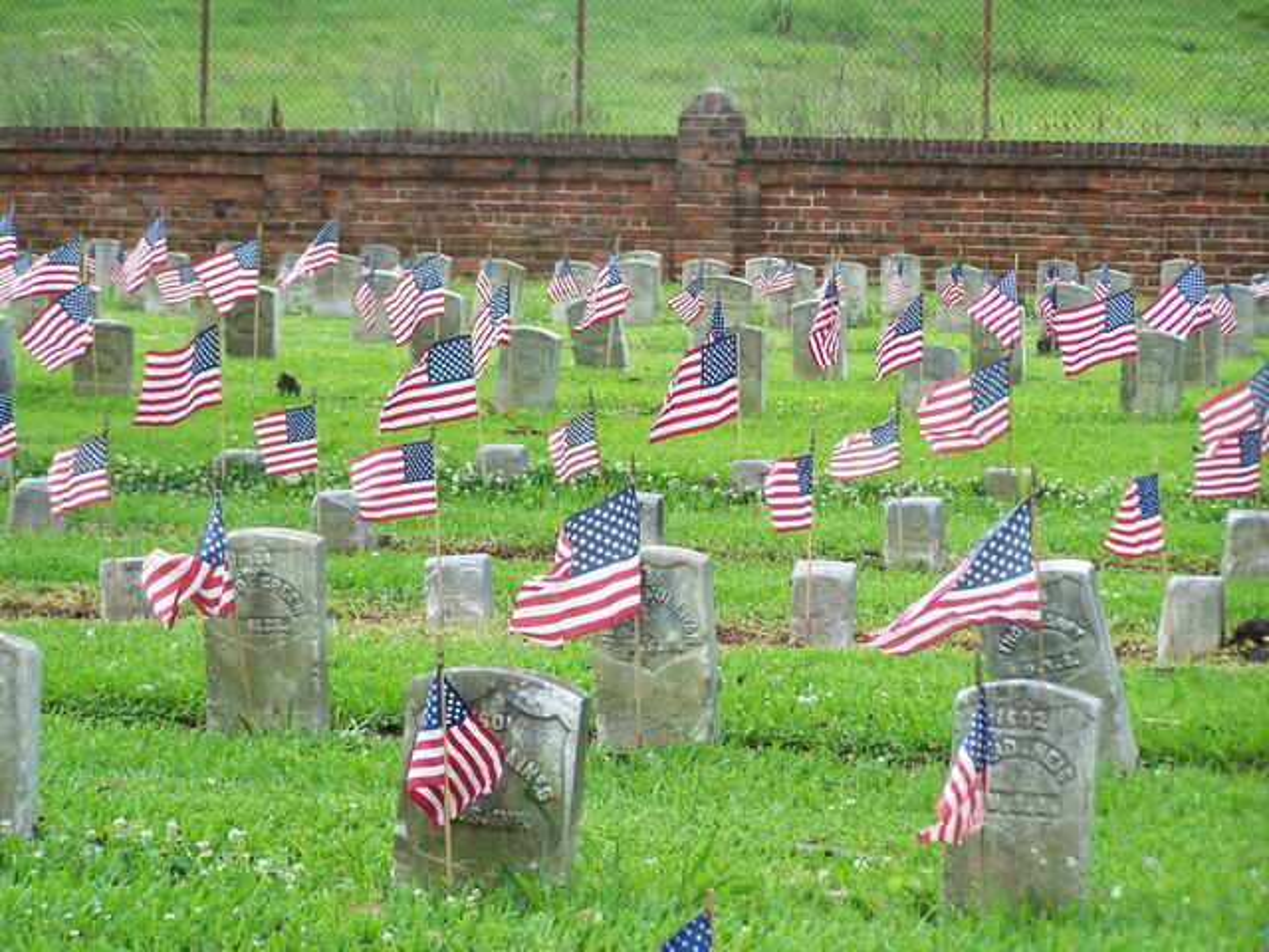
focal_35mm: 139
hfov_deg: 14.2
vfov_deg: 10.7
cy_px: 476
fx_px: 5096
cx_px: 634
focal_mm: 23.1
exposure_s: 1/320
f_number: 3.2
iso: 80
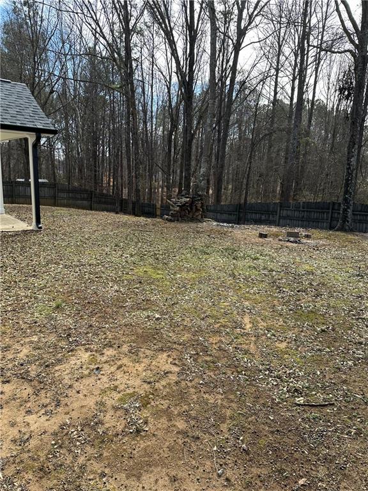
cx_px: 184
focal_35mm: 24
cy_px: 246
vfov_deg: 71.6
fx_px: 340
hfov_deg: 56.8
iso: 80
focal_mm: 6.86
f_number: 1.78
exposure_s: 1/1009
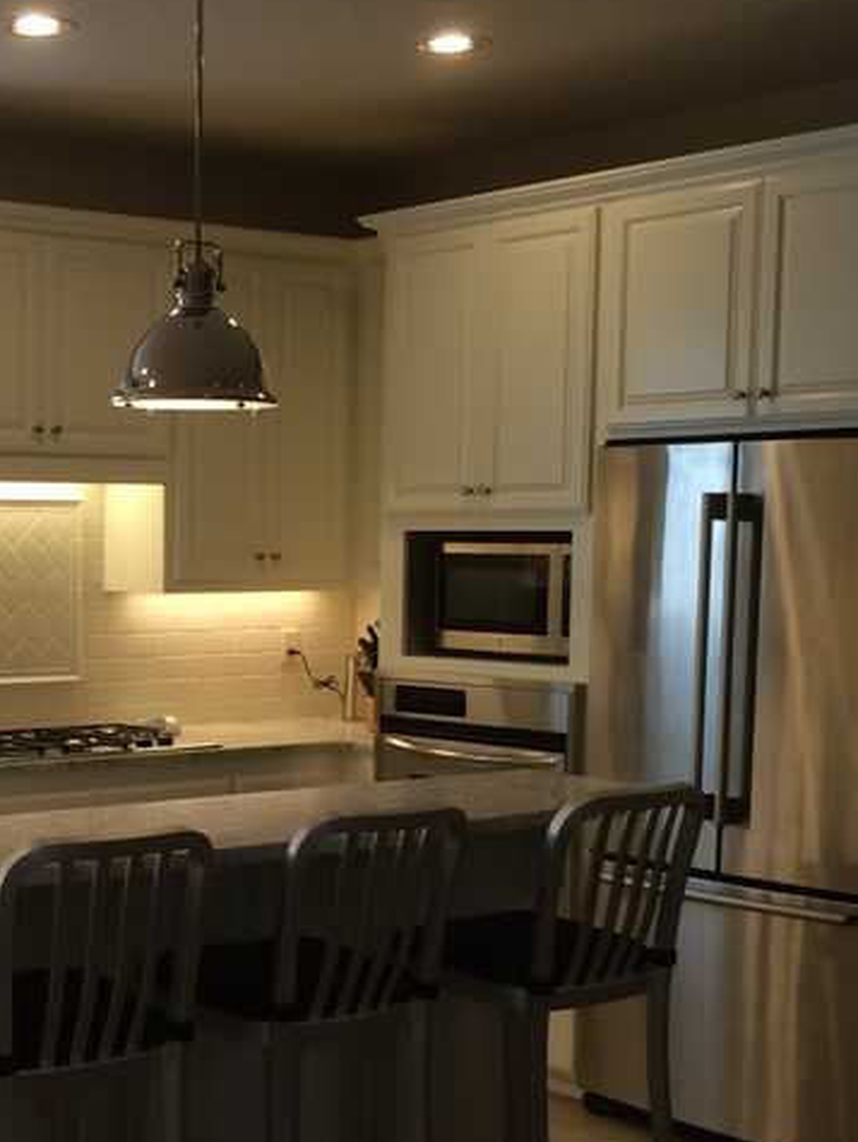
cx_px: 48
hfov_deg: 23.3
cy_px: 743
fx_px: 2013
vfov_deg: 31.5
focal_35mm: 61
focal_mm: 4.15
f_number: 2.2
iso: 40
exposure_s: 1/40
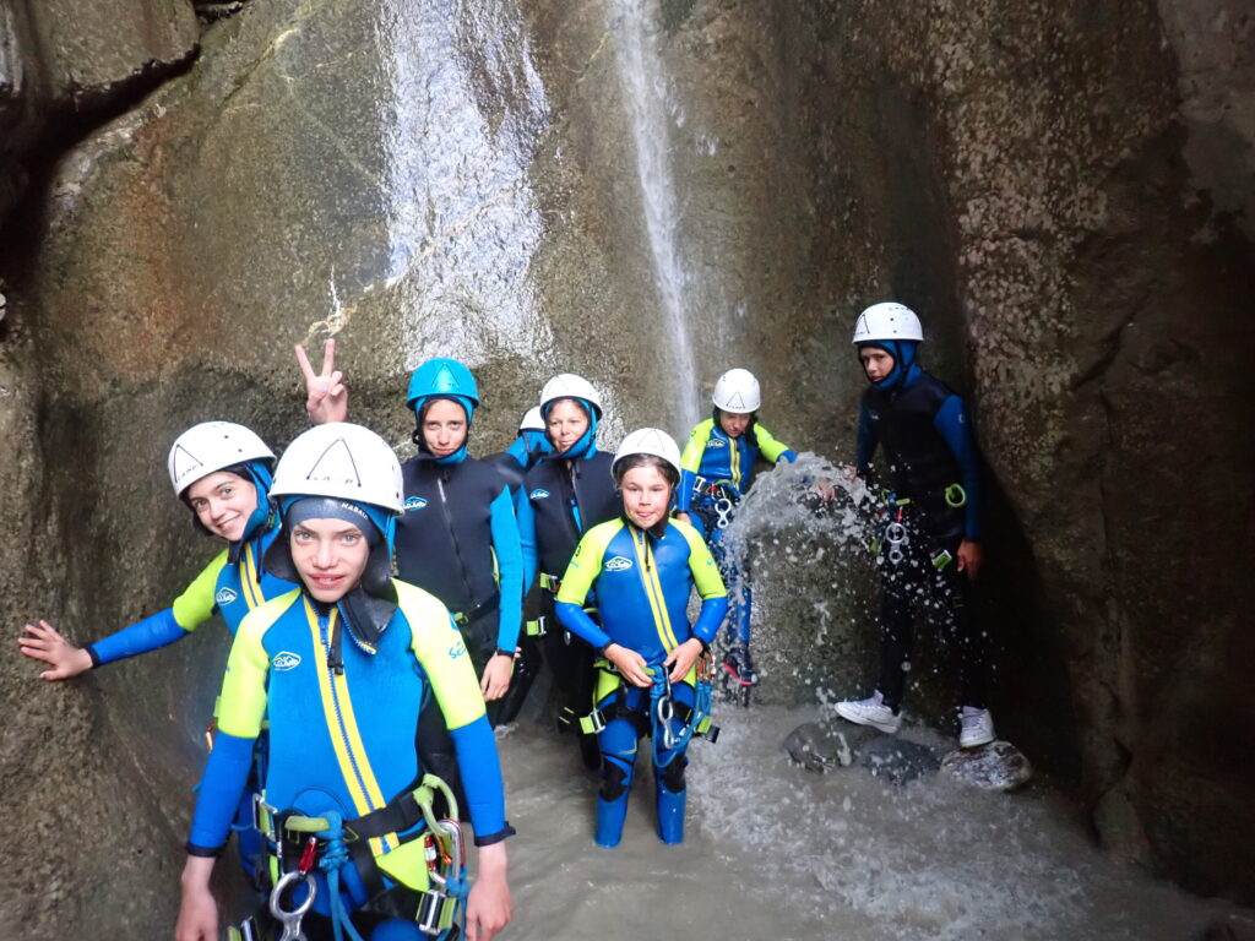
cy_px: 470
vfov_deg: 54.9
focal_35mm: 25
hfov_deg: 69.4
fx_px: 906
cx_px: 628
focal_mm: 4.5
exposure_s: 1/500
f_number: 2
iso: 1250
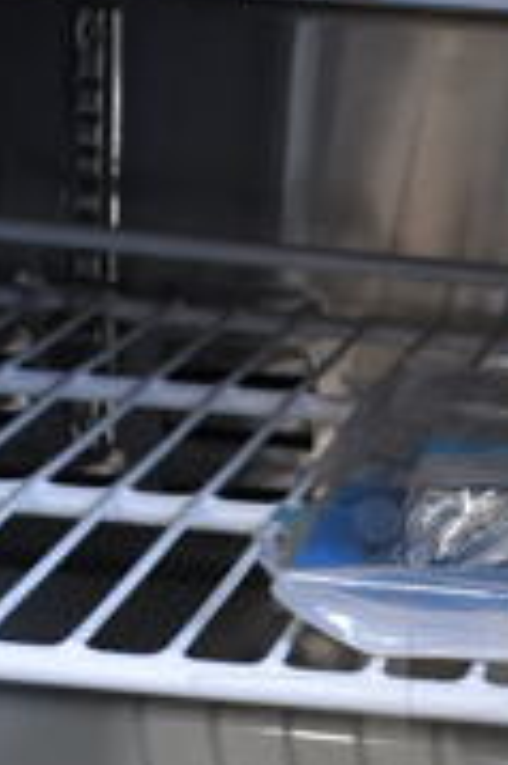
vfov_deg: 14.7
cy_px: 694
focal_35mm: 138
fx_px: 2926
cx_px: 640
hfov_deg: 9.8
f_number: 3.5
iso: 500
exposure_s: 1/30
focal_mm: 18
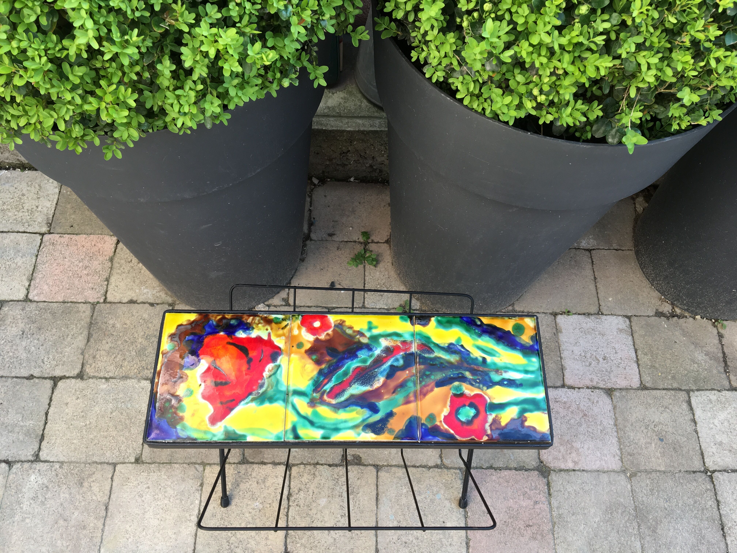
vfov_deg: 48.2
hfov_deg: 61.7
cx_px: 368
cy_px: 276
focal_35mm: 29
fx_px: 617
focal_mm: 4.15
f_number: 2.2
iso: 32
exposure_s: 1/100
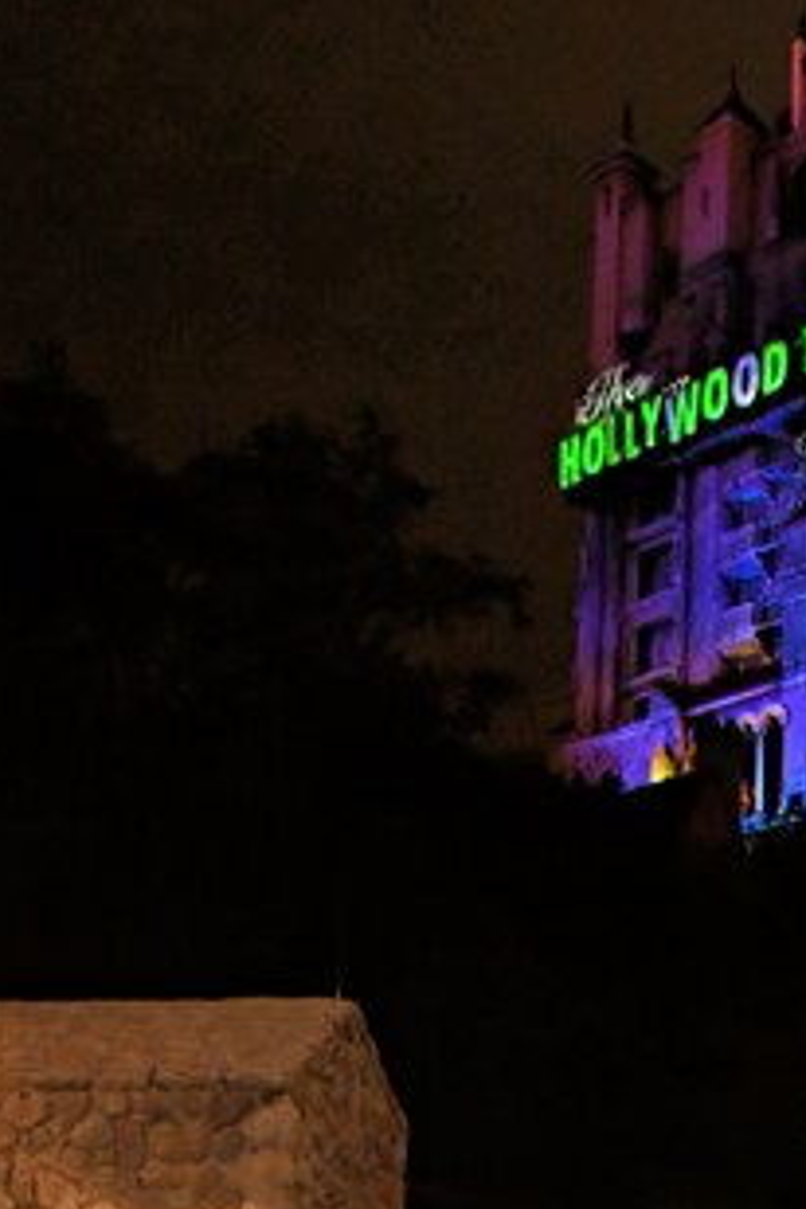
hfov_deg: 19.4
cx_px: 916
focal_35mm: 67
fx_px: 2250
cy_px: 1405
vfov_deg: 27.0
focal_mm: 18
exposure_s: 1/30
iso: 6400
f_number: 5.6
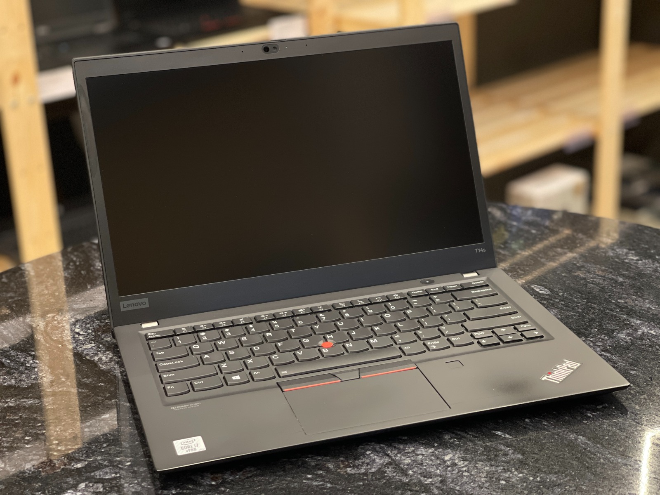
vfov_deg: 22.9
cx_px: 330
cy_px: 248
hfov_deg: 30.3
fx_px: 1220
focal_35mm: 64
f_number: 2.2
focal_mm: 7.5
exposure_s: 1/40
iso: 250
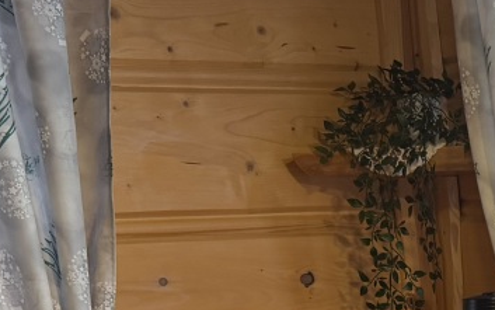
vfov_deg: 11.3
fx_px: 1458
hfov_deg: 17.5
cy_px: 549
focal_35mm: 108
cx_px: 725
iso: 125
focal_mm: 6.76
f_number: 1.78
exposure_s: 1/100
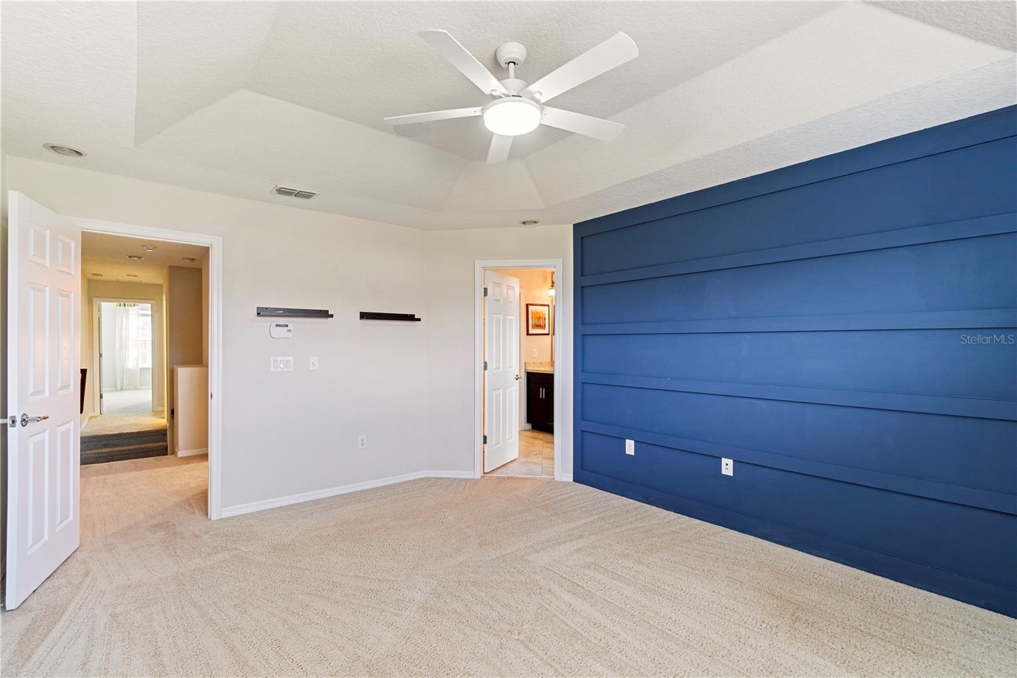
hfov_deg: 100.4
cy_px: 339
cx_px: 508
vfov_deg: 77.3
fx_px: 424
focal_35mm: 15
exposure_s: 1/1.25
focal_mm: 10
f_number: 7.1
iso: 200
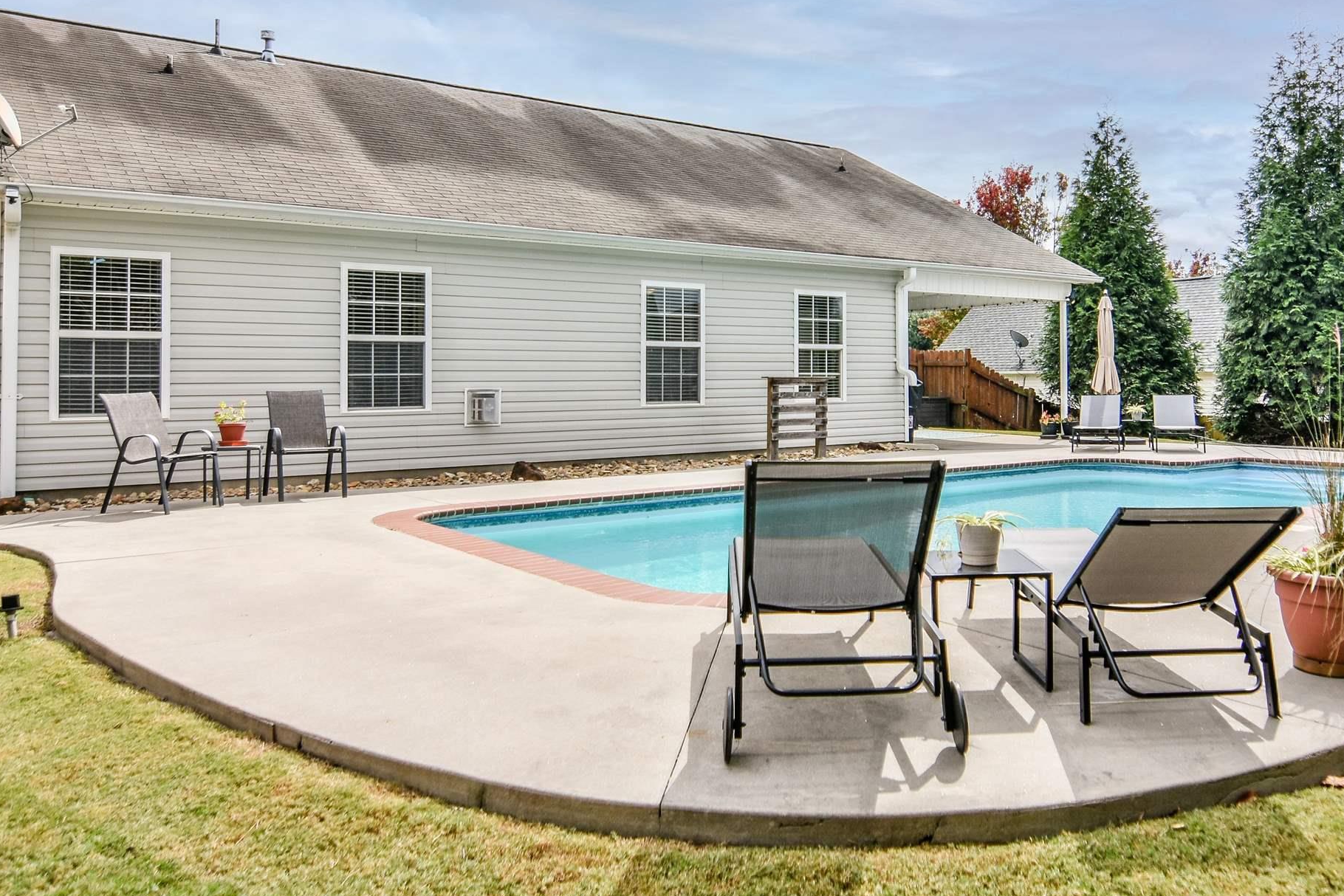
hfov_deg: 65.2
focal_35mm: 28
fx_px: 1040
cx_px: 799
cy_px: 339
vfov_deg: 46.3
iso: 160
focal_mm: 11
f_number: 2.8
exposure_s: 1/2000
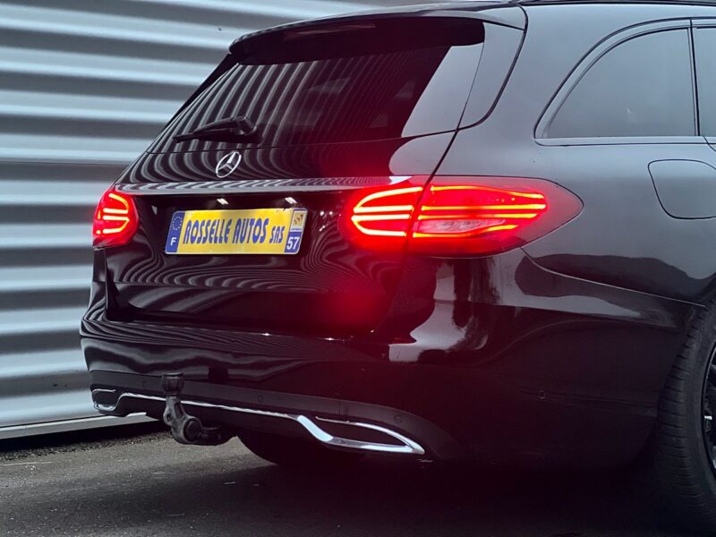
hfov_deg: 25.3
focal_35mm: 77
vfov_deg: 19.1
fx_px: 1593
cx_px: 358
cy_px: 268
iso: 500
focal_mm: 9
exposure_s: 1/20
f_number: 2.8
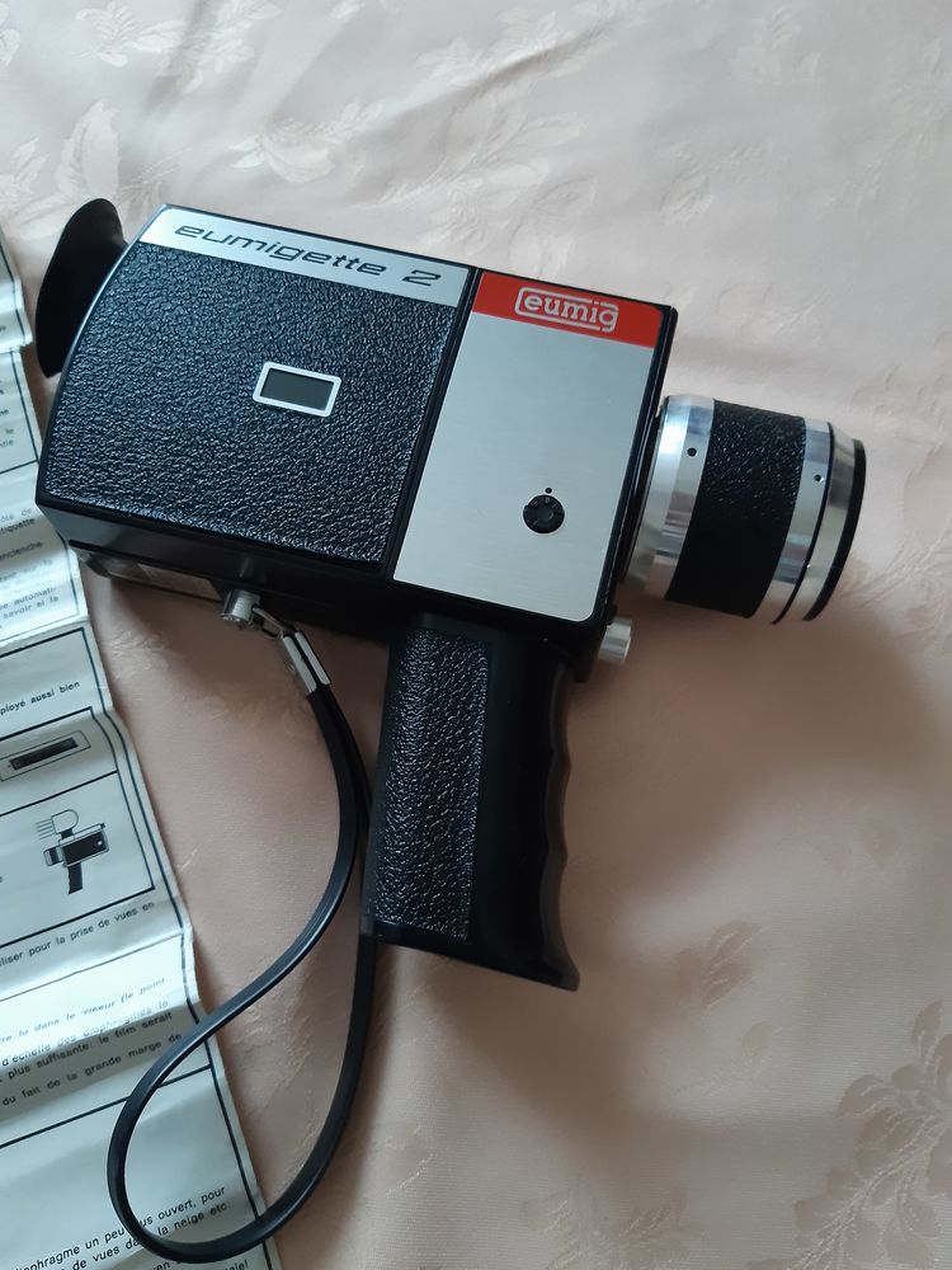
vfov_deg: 67.3
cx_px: 476
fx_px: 953
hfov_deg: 53.1
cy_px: 635
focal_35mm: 26
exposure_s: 1/25
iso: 400
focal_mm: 3.92
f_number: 1.7
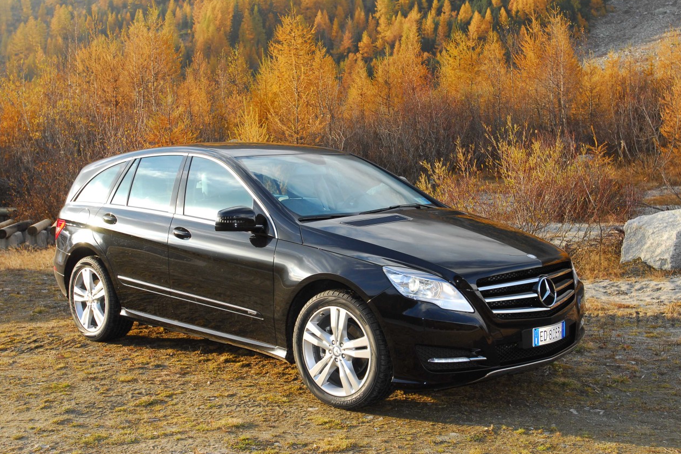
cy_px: 225
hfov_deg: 42.7
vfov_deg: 29.3
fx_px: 870
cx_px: 337
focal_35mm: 46
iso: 200
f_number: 5.6
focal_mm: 30
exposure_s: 1/160
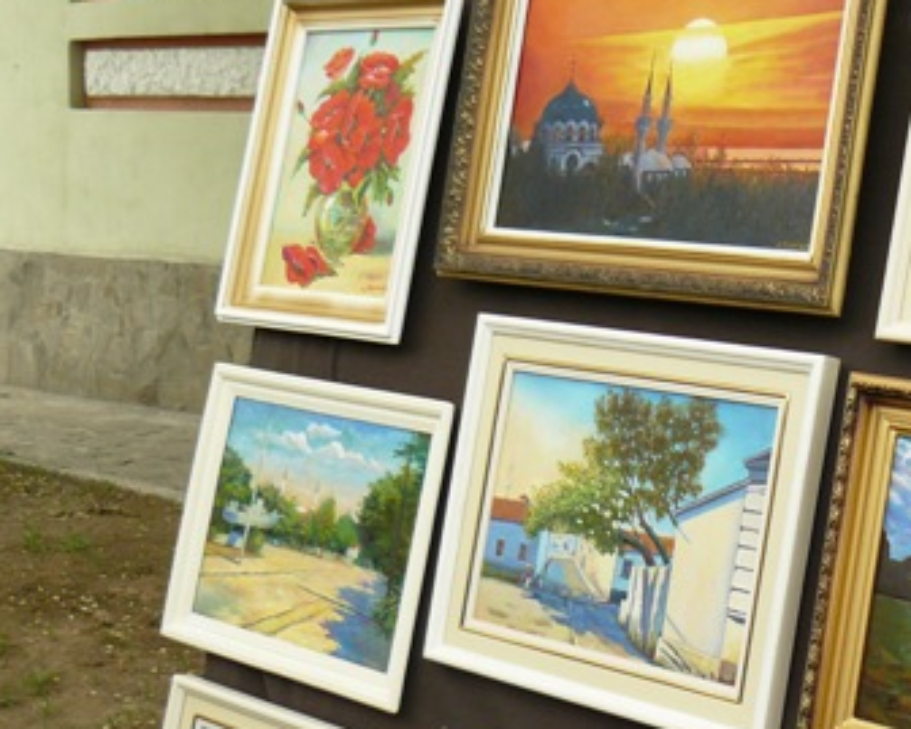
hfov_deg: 27.4
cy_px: 371
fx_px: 1807
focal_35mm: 67
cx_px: 797
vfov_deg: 22.8
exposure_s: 1/125
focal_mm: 6
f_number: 3.2
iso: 100
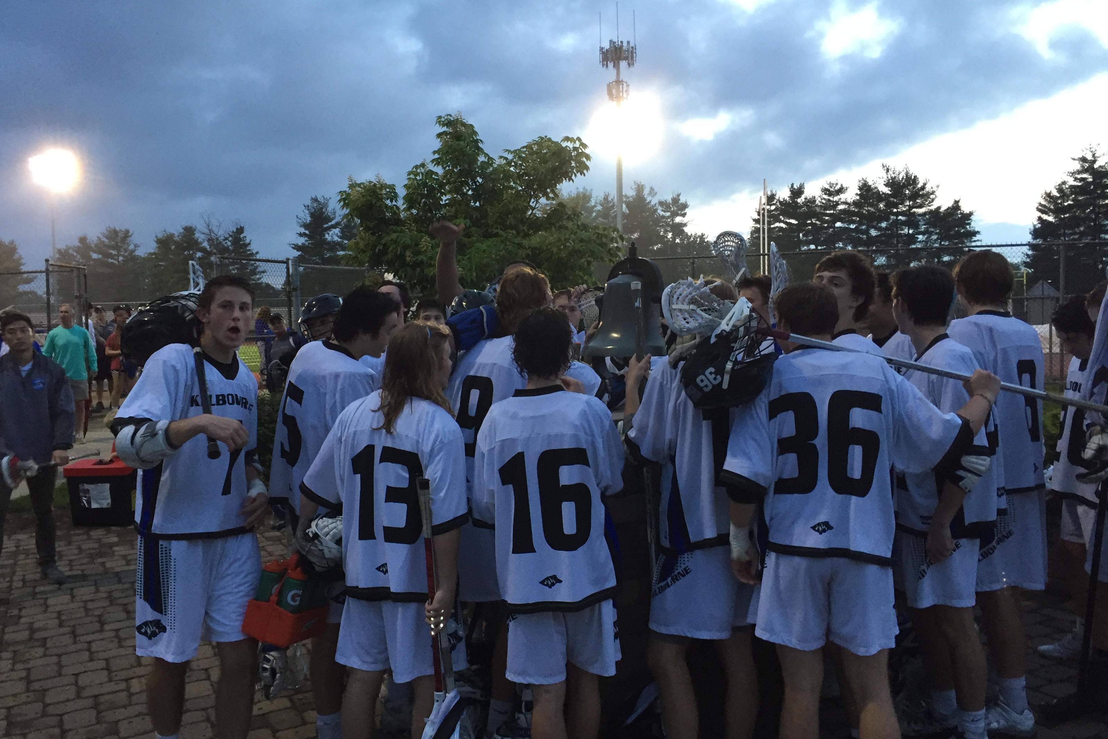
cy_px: 374
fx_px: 954
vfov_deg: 42.3
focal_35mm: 31
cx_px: 540
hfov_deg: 60.3
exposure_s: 1/30
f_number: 2.2
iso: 100
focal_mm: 4.15
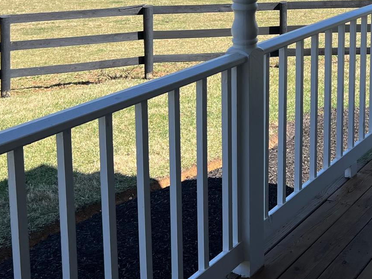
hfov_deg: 30.2
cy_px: 0
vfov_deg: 22.7
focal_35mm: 62
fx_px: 666
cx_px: 314
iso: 50
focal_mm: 5.7
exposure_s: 1/2915
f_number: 1.5
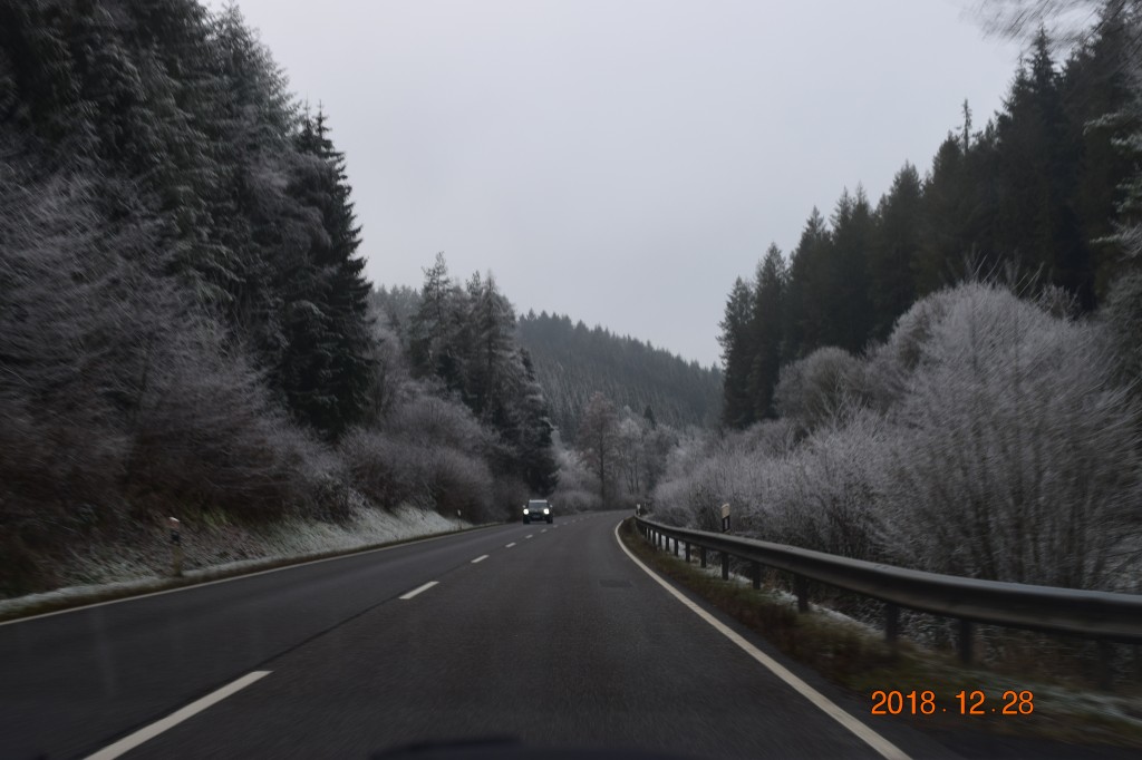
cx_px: 571
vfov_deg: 30.8
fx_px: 1379
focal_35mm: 44
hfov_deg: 45.0
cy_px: 380
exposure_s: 1/125
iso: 400
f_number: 9
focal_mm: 29
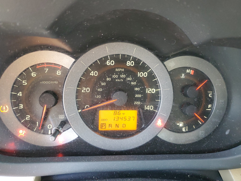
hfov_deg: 67.3
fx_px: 181
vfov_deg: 53.1
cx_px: 120
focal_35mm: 26
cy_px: 90
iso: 276
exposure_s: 1/60.2
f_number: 1.5
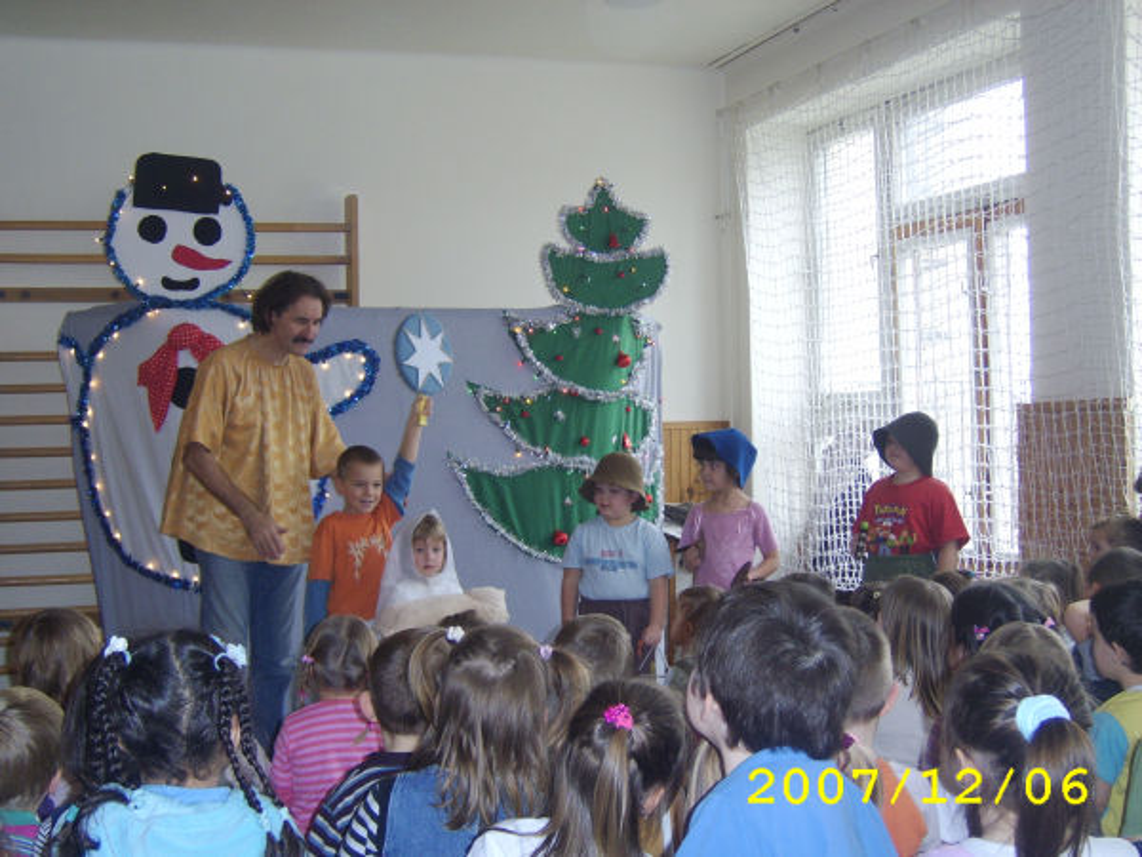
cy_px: 428
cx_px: 571
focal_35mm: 46
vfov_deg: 31.5
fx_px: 1518
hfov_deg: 41.2
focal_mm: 11.93
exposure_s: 1/60
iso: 200
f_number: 3.5
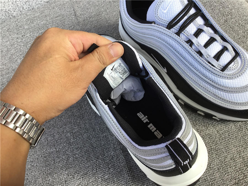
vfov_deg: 45.4
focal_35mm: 31
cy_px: 93
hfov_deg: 58.4
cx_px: 124
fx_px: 222
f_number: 2.4
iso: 25
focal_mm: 3.3
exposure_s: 1/195
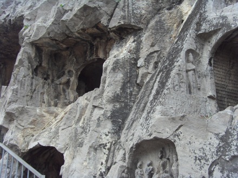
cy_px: 89
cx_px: 119
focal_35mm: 39
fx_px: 268
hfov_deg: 47.9
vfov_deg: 36.8
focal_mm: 6.6
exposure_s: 1/90
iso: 100
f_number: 3.5
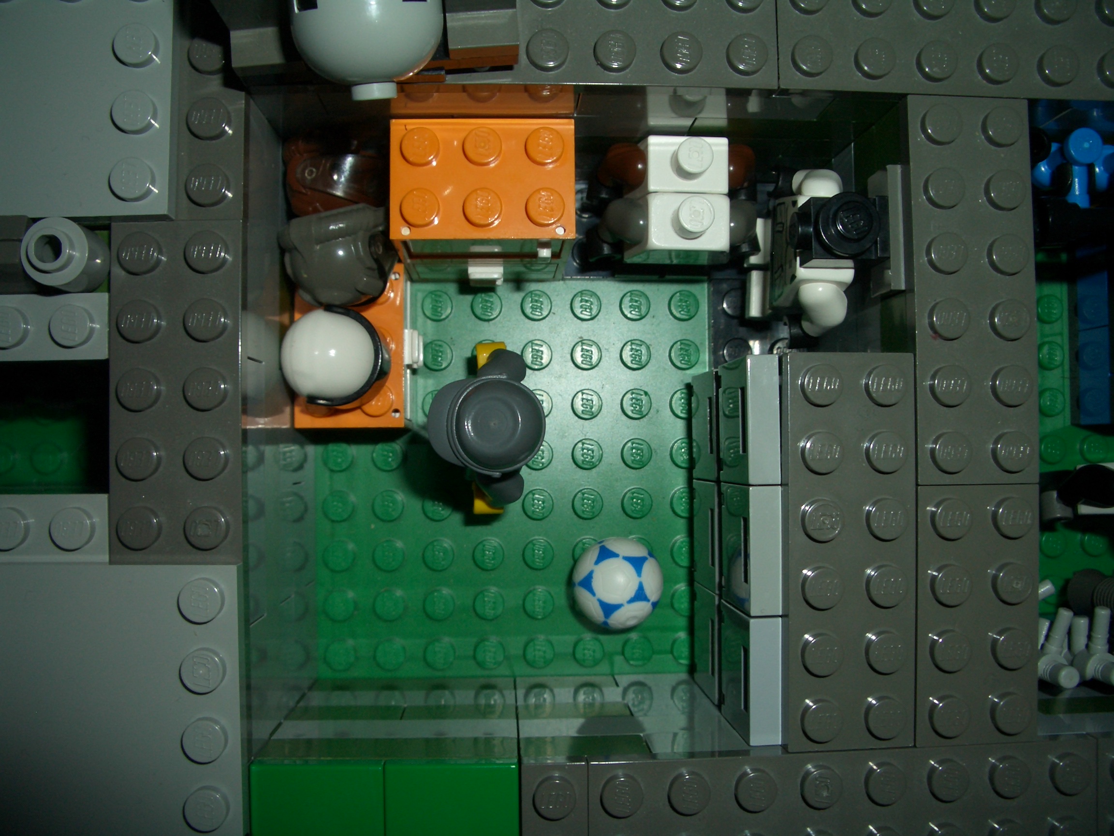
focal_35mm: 35
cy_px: 418
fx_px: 1126
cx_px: 557
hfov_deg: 52.6
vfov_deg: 40.7
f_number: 4.3
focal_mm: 5.8
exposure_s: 1/60
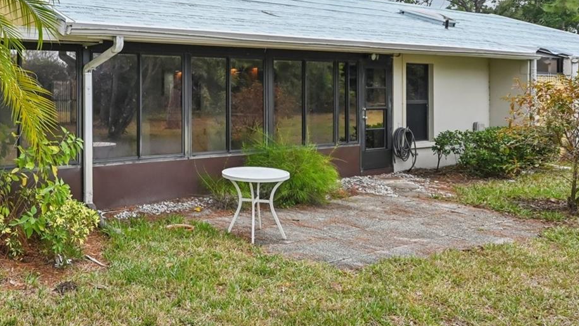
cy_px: 78
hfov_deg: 53.5
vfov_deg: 34.8
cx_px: 80
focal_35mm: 33
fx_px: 507
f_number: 8
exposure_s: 1/250
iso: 400
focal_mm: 18
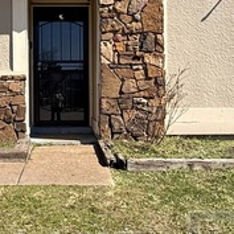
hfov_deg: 30.2
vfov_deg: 30.5
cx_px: 67
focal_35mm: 56
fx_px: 428
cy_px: 93
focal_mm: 2.22
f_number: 2.2
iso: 50
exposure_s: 1/1656
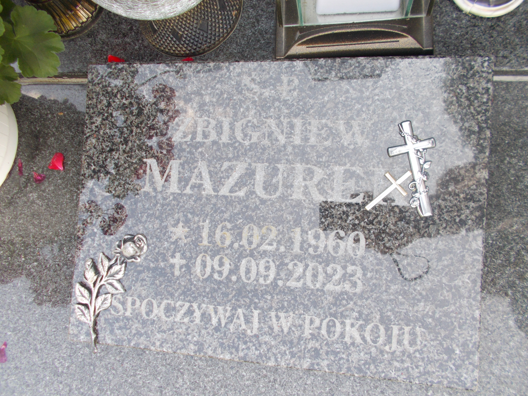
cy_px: 198
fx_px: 397
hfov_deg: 67.3
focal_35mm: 26
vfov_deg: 53.1
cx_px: 264
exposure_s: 1/60
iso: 80
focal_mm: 4.6
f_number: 3.2
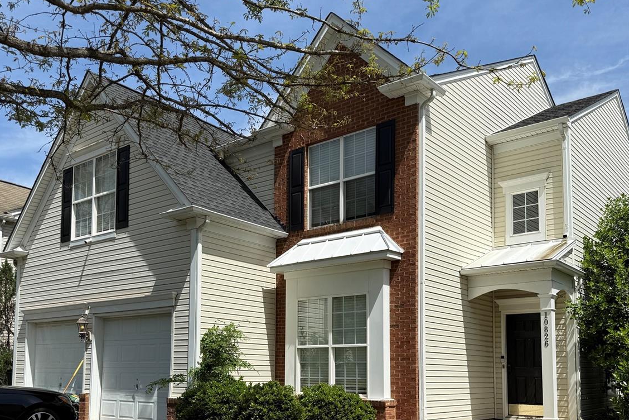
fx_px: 594
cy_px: 317
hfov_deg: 55.8
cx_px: 311
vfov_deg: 37.9
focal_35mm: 34
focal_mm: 6.76
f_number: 1.78
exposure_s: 1/5319
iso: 80
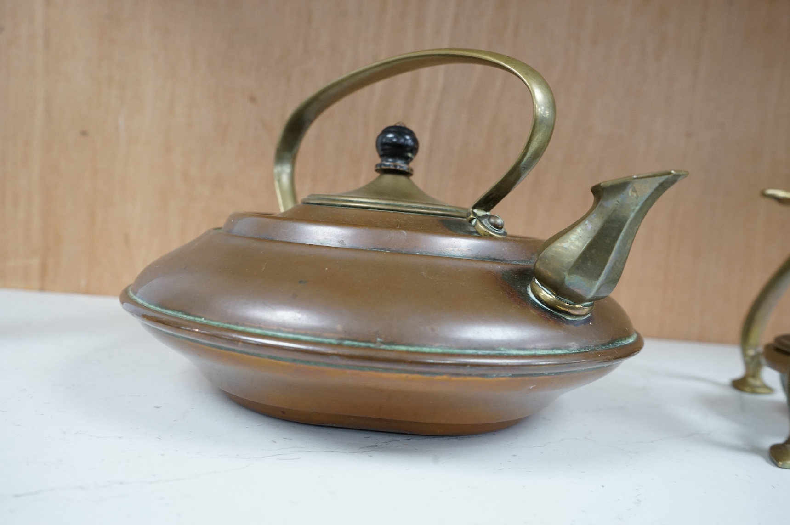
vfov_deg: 44.9
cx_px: 395
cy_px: 262
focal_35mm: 29
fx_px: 636
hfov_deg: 63.7
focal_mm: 29
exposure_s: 1/50
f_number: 8
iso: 2000
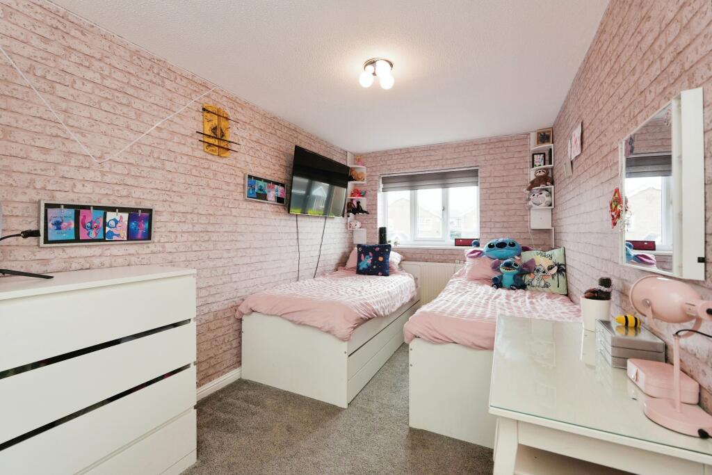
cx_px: 356
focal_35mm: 16
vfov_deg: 74.6
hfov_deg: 97.6
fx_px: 312
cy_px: 238
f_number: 4
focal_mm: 10.5
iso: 400
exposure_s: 1/60
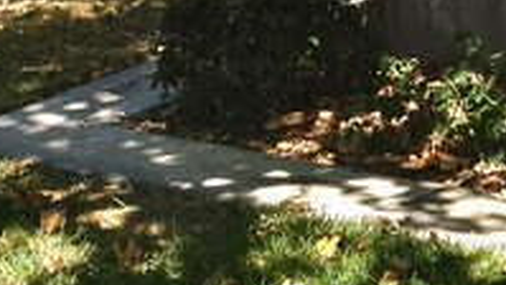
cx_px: 348
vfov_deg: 7.5
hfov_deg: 14.0
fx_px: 2053
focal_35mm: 153
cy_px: -346
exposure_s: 1/525
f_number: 2.4
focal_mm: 4.28
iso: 64
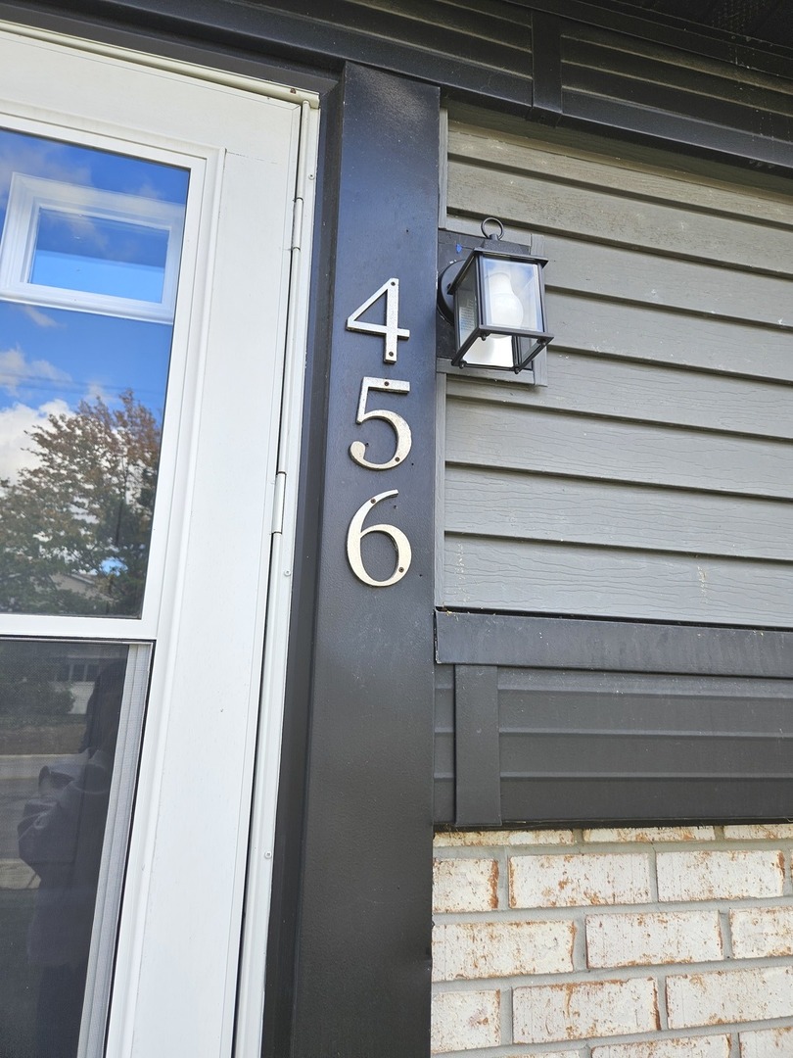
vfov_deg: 73.9
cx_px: 396
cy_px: 529
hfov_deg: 58.9
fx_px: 703
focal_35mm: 23
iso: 25
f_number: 1.8
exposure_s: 1/211
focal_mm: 5.4
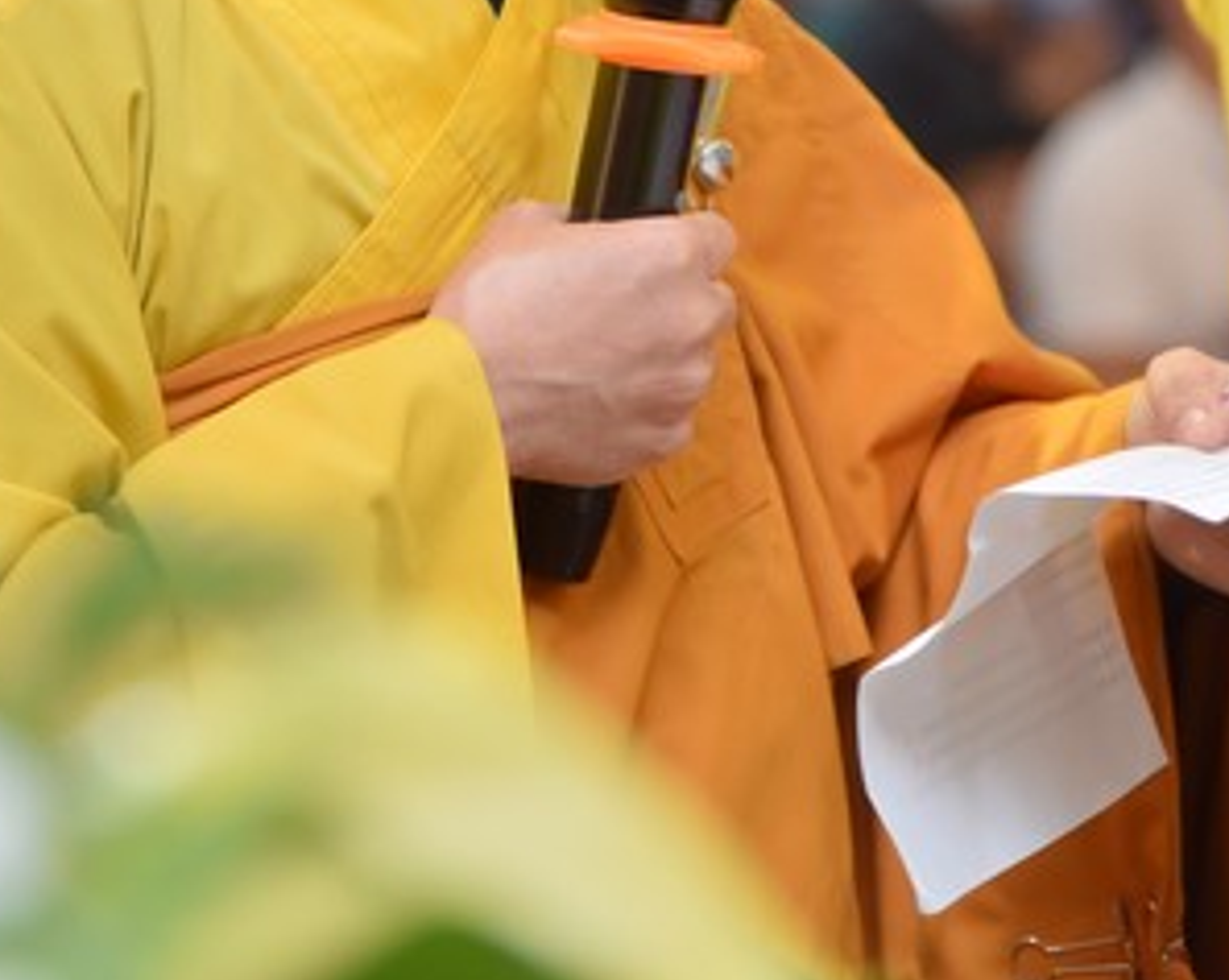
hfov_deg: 7.8
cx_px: 637
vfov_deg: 6.2
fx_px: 8975
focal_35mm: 247
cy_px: -91
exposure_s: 1/125
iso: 1250
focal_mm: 120
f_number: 4
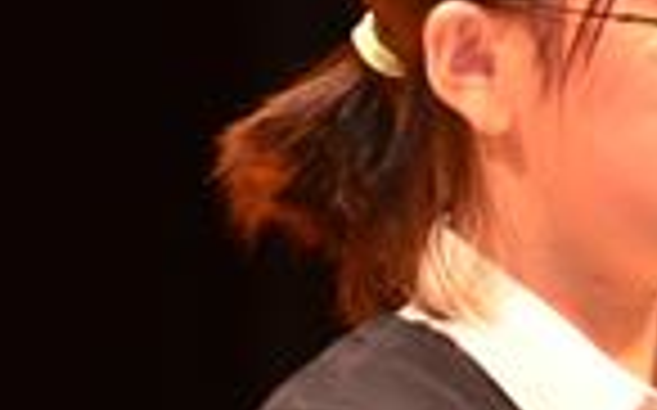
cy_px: 228
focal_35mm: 1307
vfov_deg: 1.0
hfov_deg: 1.6
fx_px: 23384
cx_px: 639
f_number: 5.6
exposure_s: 1/80
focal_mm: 250
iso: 1600
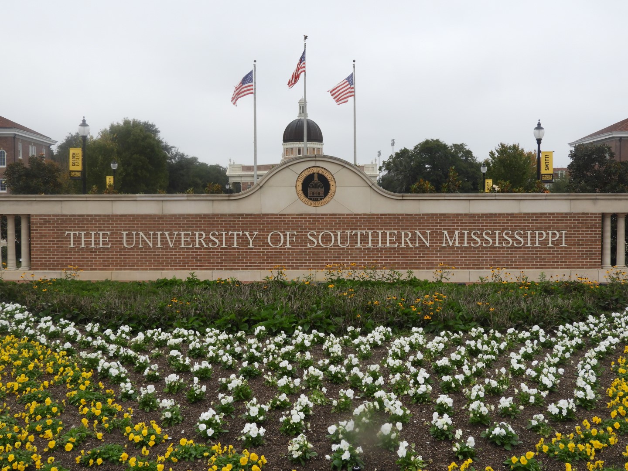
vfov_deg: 36.0
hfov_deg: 46.8
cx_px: 314
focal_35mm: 40
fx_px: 726
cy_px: 236
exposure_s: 1/160
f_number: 3.8
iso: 100
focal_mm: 7.2
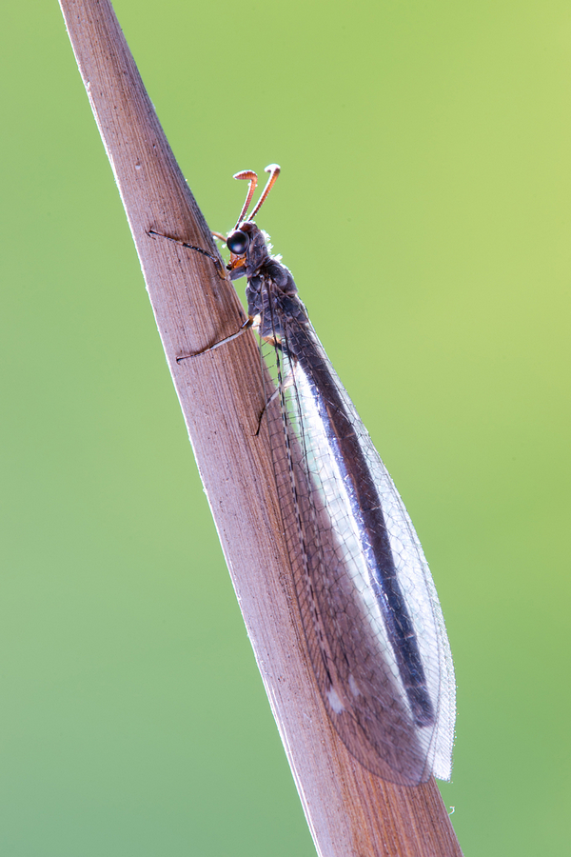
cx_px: 286
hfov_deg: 7.6
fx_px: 4282
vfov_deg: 11.4
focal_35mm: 180
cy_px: 428
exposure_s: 1/6
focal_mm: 180
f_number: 11
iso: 200
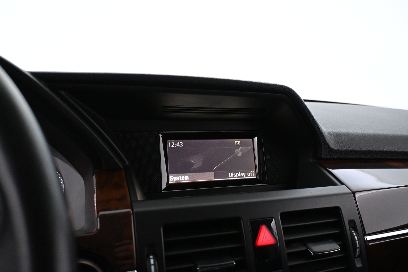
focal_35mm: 30
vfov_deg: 43.6
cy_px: 136
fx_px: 340
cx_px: 204
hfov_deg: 61.9
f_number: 4
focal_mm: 20
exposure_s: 1/60
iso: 4000
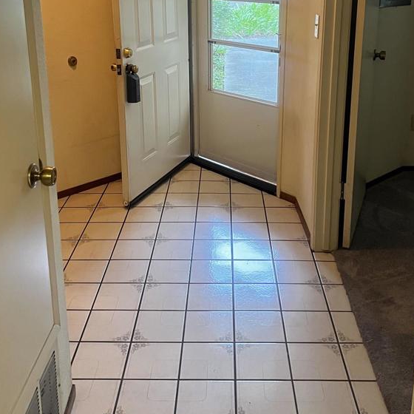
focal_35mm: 42
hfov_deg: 40.0
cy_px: 112
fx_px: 568
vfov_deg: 39.1
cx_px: 208
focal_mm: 5.7
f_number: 1.5
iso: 500
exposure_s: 1/60
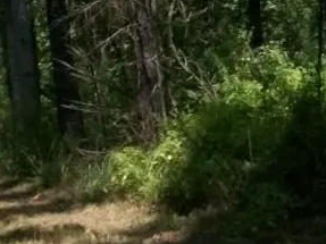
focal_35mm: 134
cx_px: 378
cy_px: 222
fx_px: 1261
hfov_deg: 14.3
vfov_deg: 11.0
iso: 80
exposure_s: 1/640
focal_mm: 5.7
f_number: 2.9
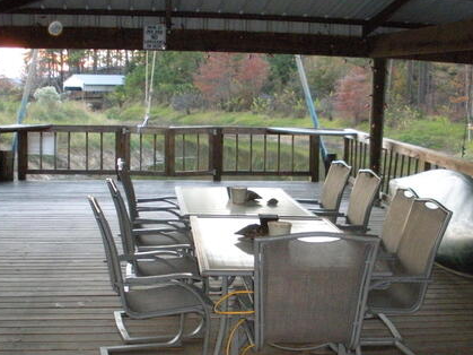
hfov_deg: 34.9
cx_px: 274
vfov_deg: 26.4
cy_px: 239
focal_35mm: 55
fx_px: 751
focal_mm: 6.3
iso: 683
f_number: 3.5
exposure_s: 1/30
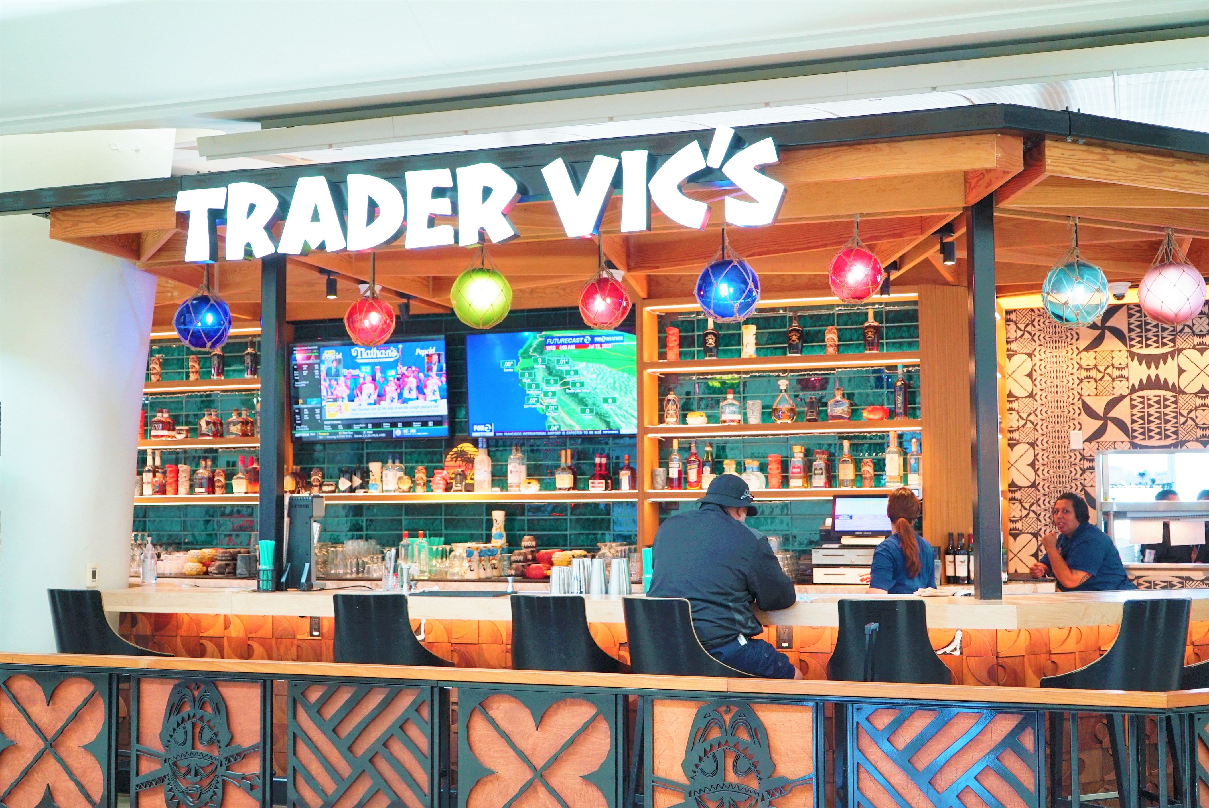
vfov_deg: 31.2
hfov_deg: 45.4
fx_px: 1445
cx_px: 604
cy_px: 404
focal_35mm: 43
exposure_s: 1/160
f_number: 4
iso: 800
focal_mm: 43
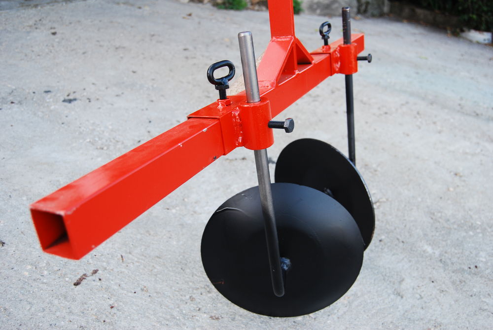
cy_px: 165
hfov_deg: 57.2
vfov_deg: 40.1
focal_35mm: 33
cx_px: 246
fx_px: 452
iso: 200
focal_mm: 22
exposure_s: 1/80
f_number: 4.5
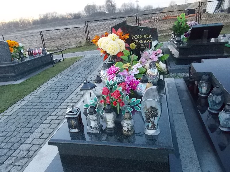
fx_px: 173
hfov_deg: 67.3
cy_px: 86
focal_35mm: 26
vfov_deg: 53.1
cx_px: 115
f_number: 3.2
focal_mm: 4.6
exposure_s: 1/320
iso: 400
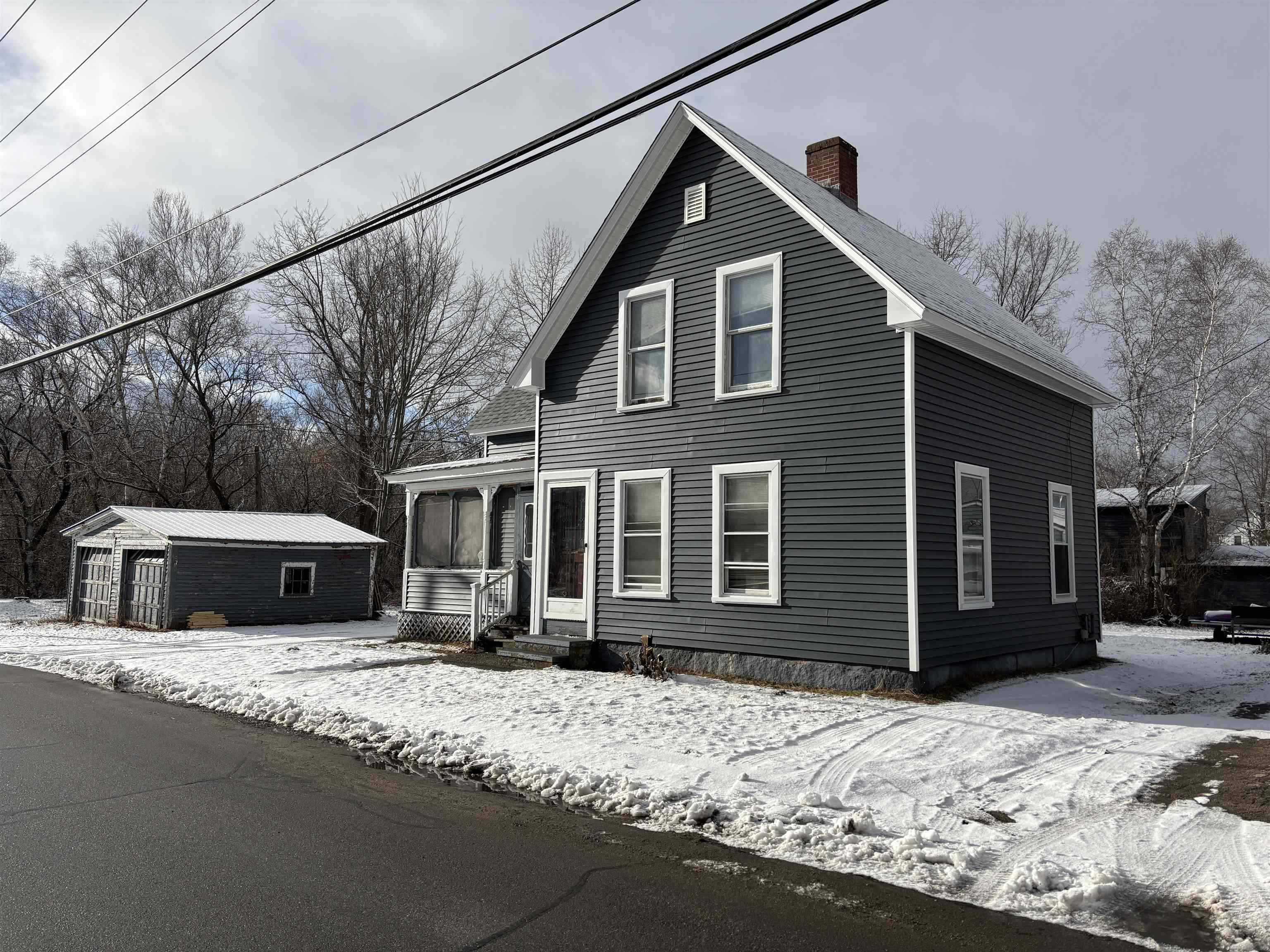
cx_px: 635
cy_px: 476
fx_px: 954
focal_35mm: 26
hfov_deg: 67.3
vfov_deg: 53.1
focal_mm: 5.96
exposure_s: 1/5348
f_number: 1.6
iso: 50
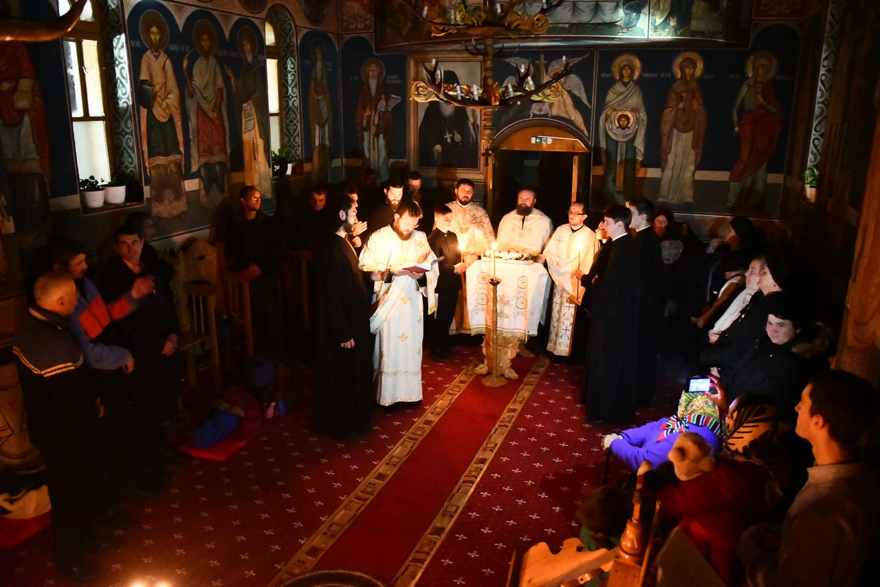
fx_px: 587
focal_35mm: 24
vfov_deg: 53.1
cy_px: 294
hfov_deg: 73.8
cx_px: 440
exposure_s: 1/20
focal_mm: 16
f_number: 2.8
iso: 20000
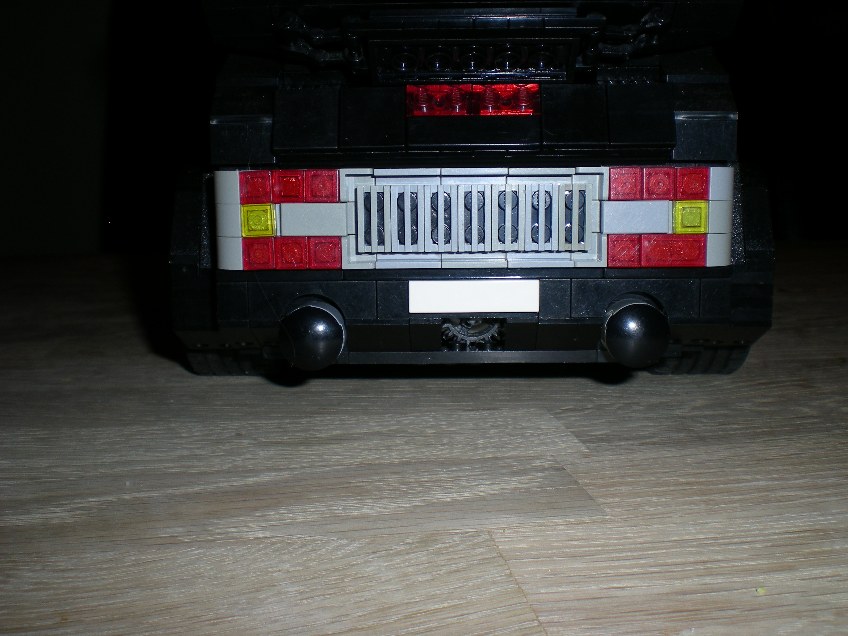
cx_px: 424
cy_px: 318
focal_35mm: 38
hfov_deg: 49.0
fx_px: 931
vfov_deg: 37.7
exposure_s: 1/60
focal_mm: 6.3
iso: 50
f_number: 4.6
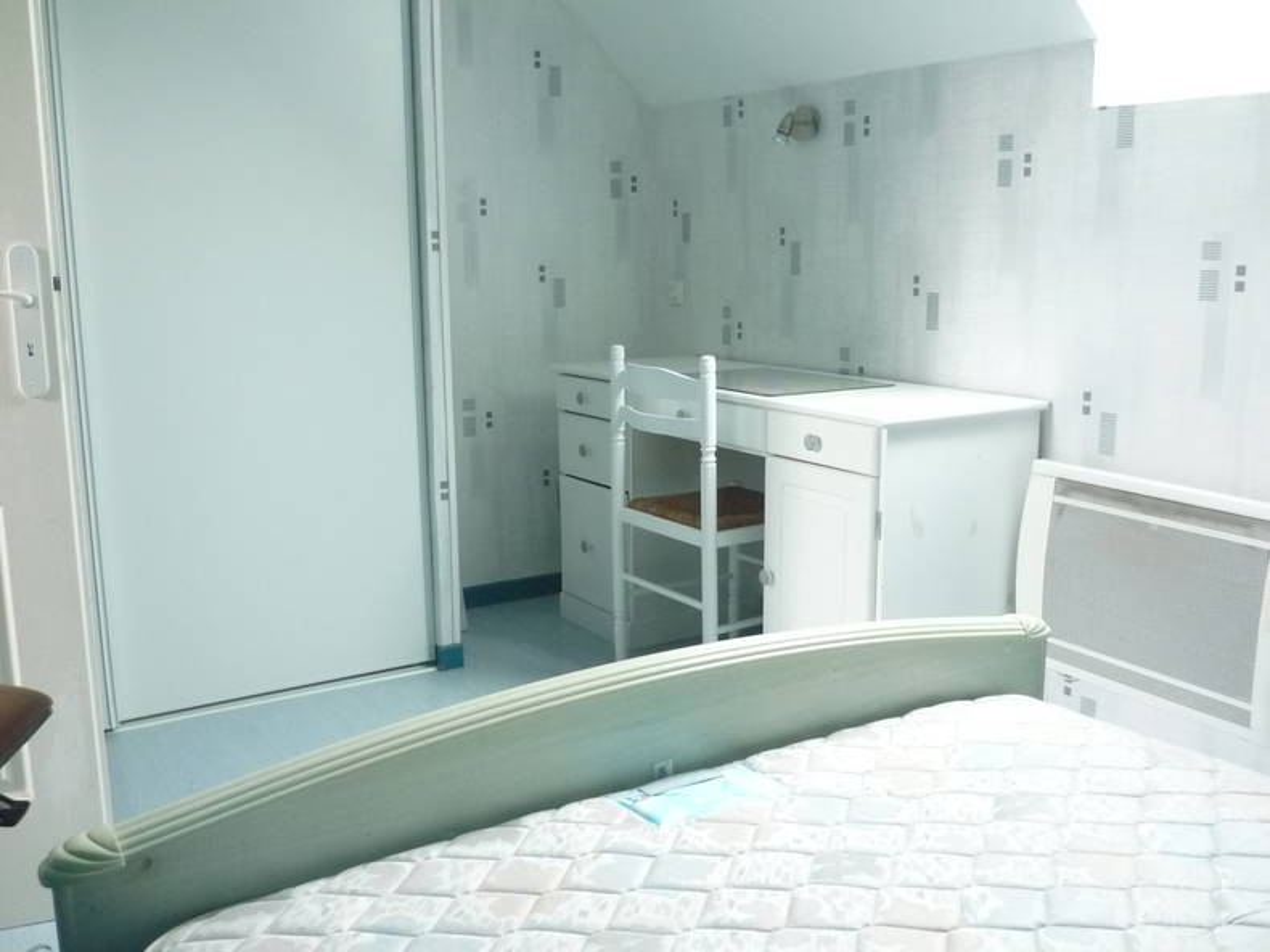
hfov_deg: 55.4
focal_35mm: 33
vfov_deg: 42.9
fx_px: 1210
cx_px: 635
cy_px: 476
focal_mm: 5.5
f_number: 2.8
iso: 400
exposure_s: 1/15
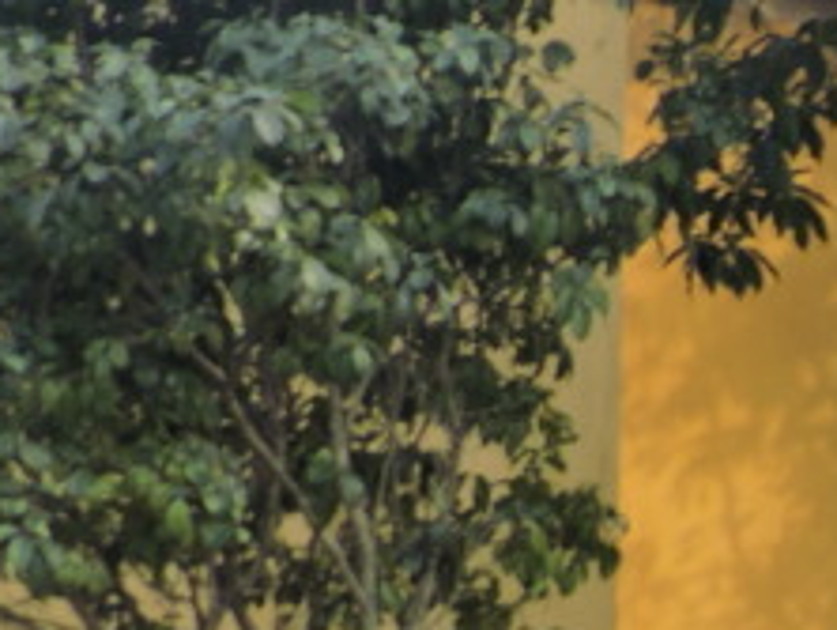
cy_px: 815
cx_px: 1550
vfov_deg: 11.2
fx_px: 3123
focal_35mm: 129
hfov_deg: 13.5
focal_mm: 5
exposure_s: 1/125
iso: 100
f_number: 3.1
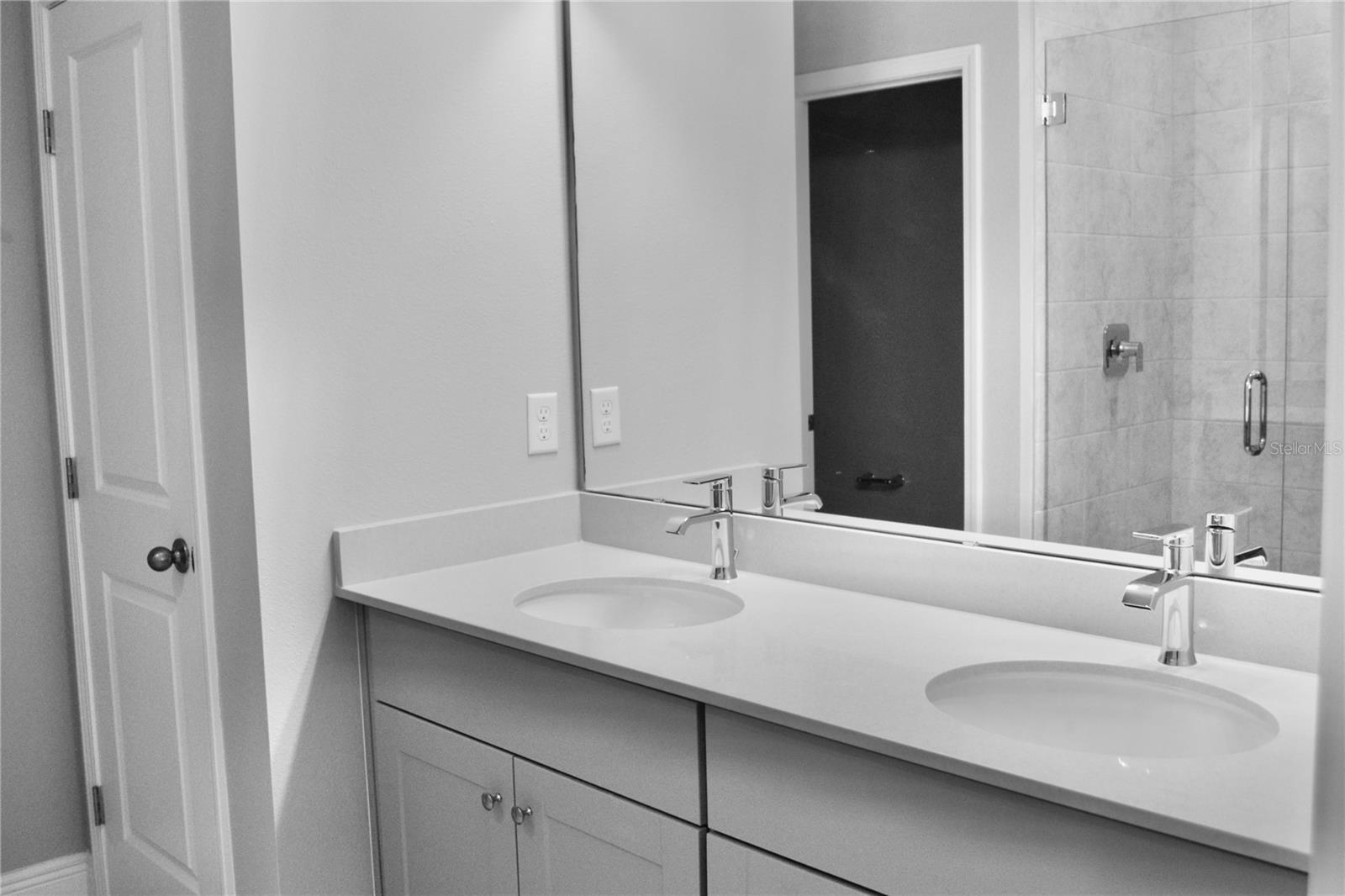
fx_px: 1121
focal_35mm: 30
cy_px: 448
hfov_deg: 61.9
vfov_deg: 43.6
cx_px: 672
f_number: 5
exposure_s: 1/100
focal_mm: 20
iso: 400
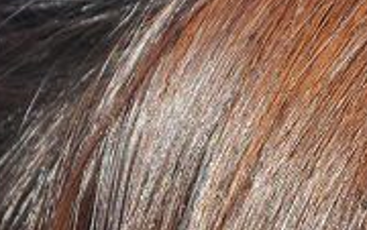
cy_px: 185
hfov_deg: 3.4
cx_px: 622
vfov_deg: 2.1
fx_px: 6239
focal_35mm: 623
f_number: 9
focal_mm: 105
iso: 320
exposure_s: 1/320
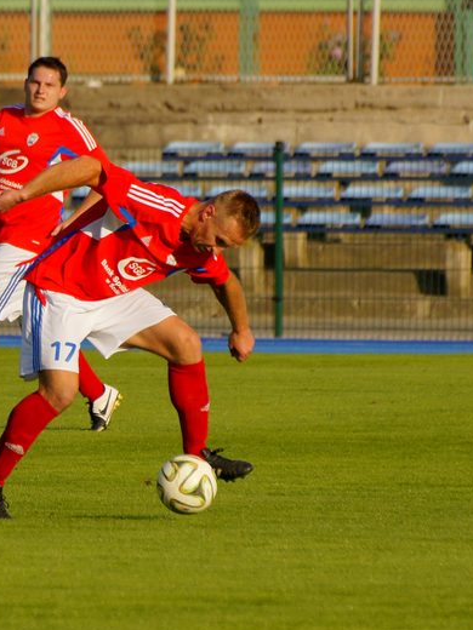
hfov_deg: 2.1
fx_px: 12881
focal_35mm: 707
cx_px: -24
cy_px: 330
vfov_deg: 2.8
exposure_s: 1/2500
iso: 320
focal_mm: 300
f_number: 5.6
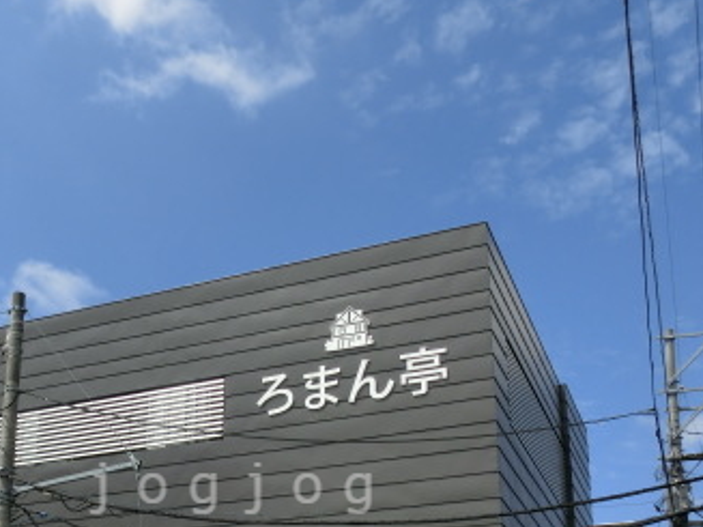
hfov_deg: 38.5
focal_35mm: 49
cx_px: 236
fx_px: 995
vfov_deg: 28.4
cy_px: 488
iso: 80
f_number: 8
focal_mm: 4.43
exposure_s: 1/250
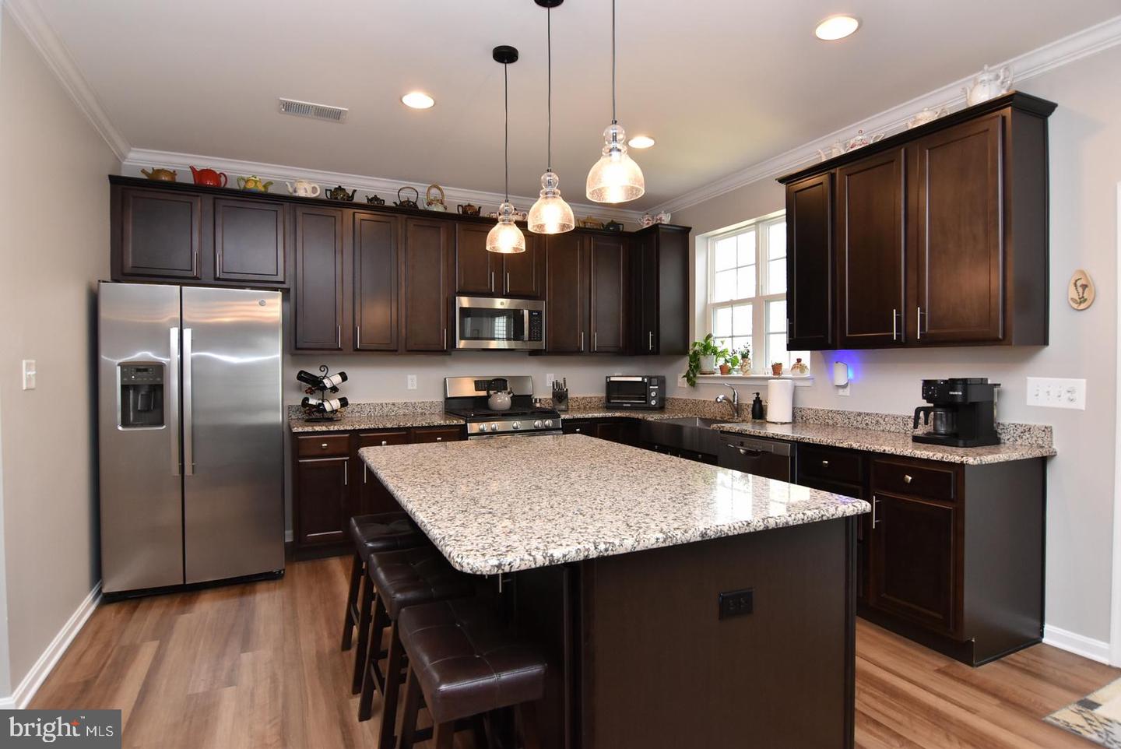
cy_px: 374
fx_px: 561
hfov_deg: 90.0
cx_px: 560
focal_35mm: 18
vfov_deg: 67.5
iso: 800
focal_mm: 12
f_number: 6.3
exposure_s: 1/50
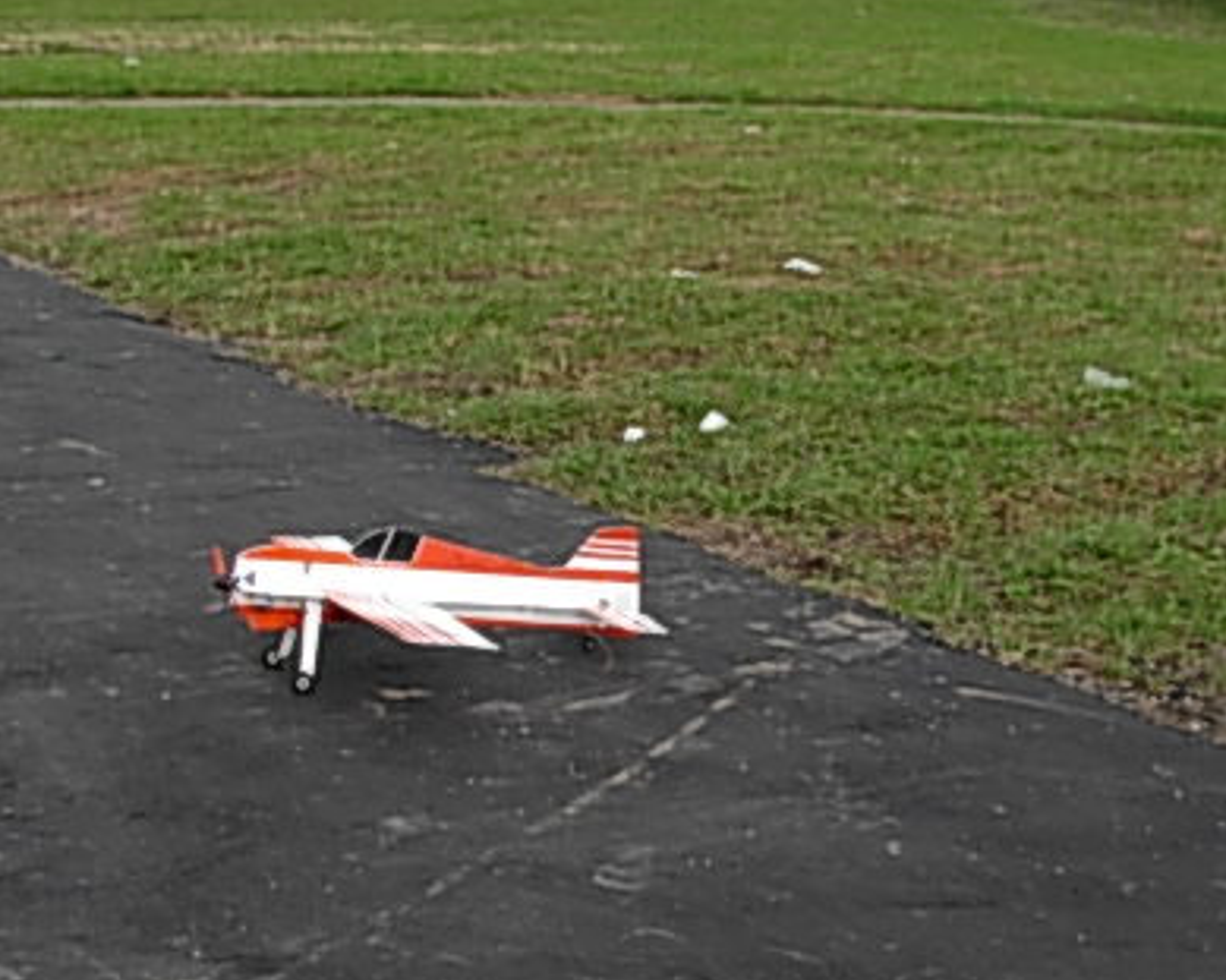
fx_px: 2213
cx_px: 448
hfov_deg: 30.8
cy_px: 599
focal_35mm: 61
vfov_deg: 24.9
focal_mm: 6.3
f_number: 2.9
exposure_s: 1/575
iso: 79
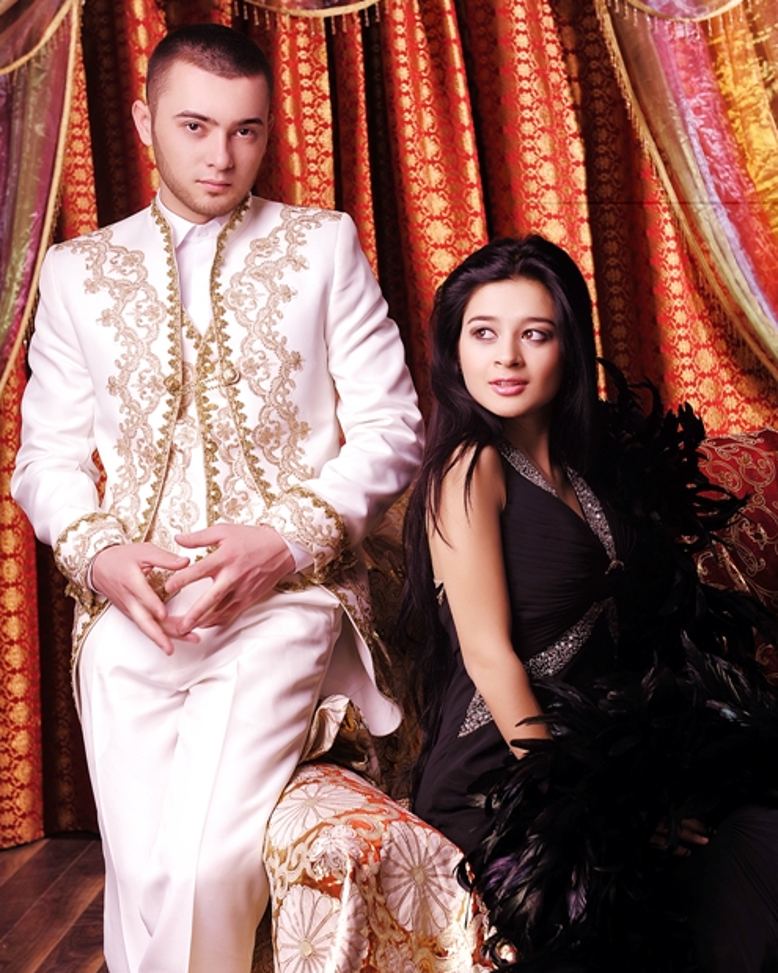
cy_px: 419
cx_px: 390
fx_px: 1900
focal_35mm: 66
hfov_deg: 23.1
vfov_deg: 28.7
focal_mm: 58
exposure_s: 1/125
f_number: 6.3
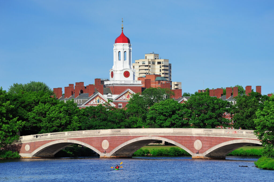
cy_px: 91
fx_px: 1597
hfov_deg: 9.8
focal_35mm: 210
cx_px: 137
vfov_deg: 6.5
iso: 200
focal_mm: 210
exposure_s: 1/750
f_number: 8
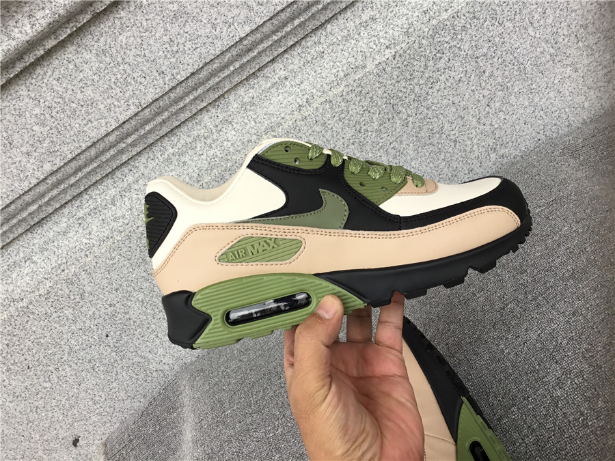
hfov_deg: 58.4
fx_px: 551
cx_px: 308
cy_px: 230
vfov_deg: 45.4
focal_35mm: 31
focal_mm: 3.3
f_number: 2.4
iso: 25
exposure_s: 1/50
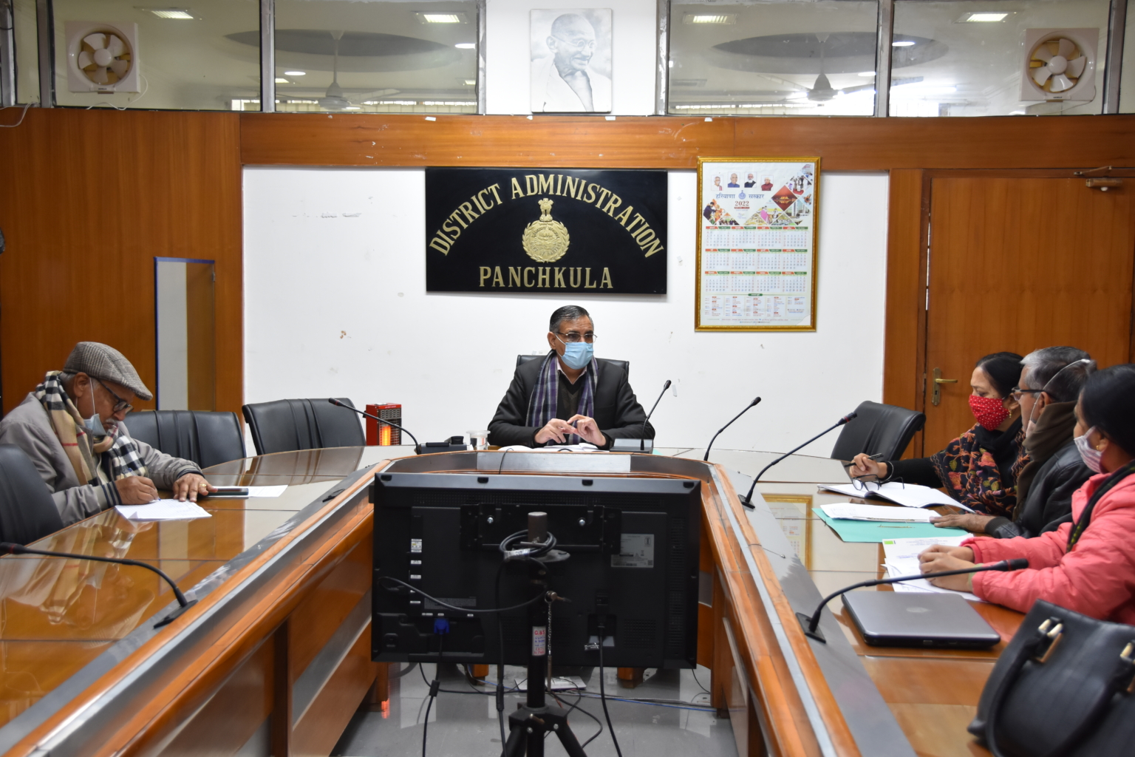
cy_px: 378
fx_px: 1371
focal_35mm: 44
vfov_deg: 30.8
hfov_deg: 45.0
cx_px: 568
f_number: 4.5
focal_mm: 29
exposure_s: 1/80
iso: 800
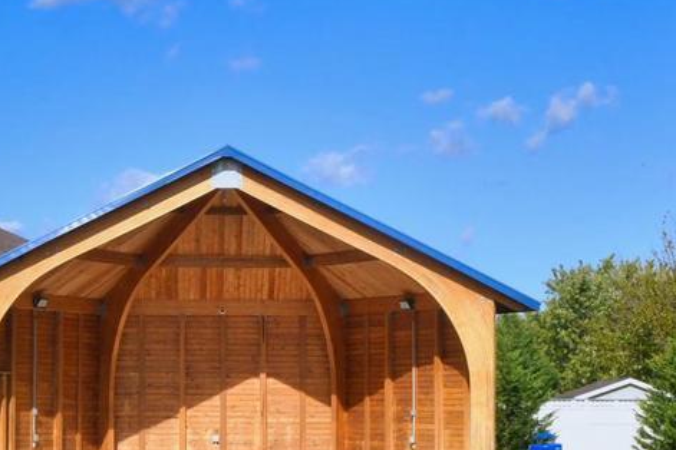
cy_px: 304
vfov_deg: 12.4
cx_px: 240
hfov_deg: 18.5
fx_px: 2065
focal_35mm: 110
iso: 400
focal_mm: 24
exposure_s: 1/250
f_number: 20
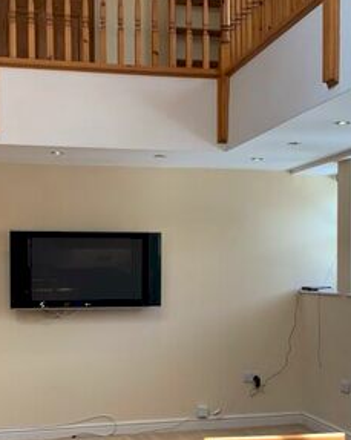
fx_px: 806
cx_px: 176
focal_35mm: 62
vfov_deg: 30.3
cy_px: 286
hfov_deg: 24.6
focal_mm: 4.25
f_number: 1.8
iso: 40
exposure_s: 1/100
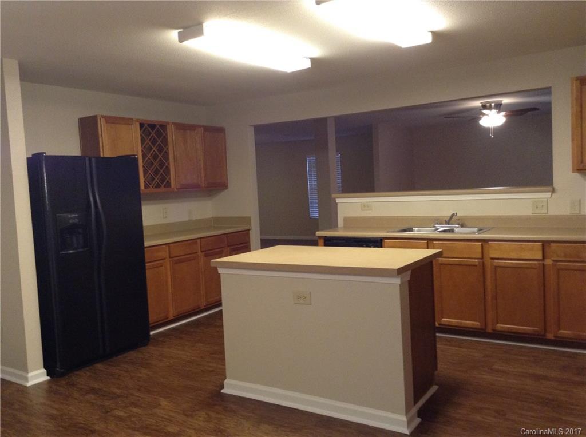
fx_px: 558
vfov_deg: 42.8
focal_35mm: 33
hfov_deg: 55.4
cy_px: 218
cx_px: 293
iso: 160
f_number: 2.4
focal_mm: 3.3
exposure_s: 1/24
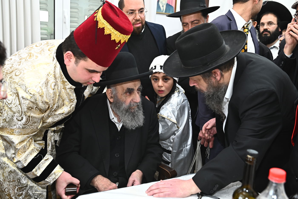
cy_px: 100
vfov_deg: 37.8
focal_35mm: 35
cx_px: 149
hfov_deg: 54.5
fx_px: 290
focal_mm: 35
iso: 800
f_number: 5
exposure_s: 1/125
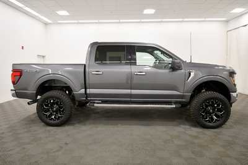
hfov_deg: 81.2
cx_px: 124
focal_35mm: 21
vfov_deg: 59.5
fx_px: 145
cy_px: 82
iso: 800
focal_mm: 14
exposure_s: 1/125
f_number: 5
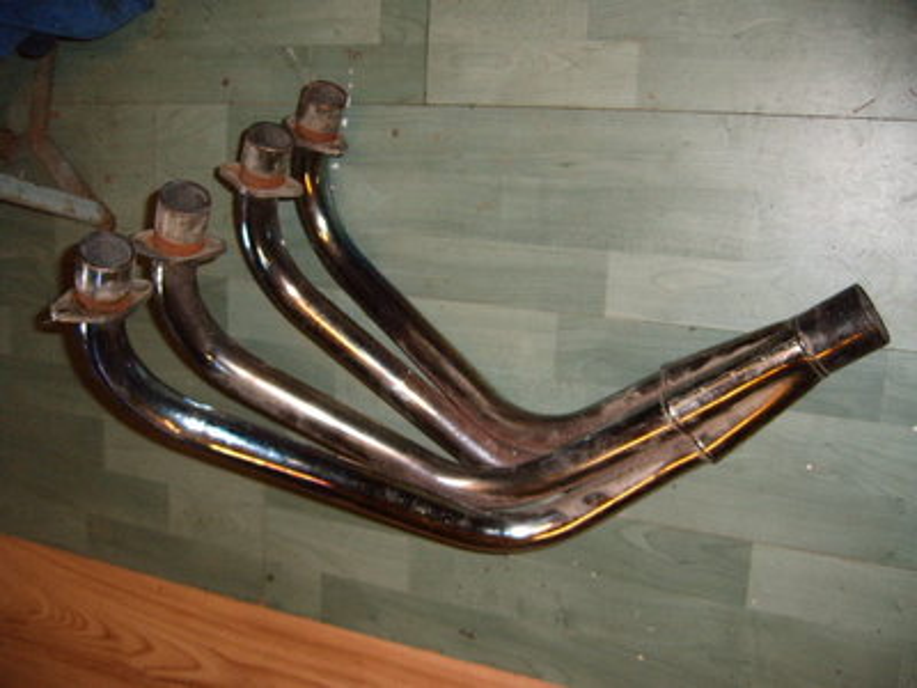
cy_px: 344
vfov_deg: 38.7
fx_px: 980
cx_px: 458
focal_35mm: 37
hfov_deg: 50.1
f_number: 2.9
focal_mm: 6.2
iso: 141
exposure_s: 1/30
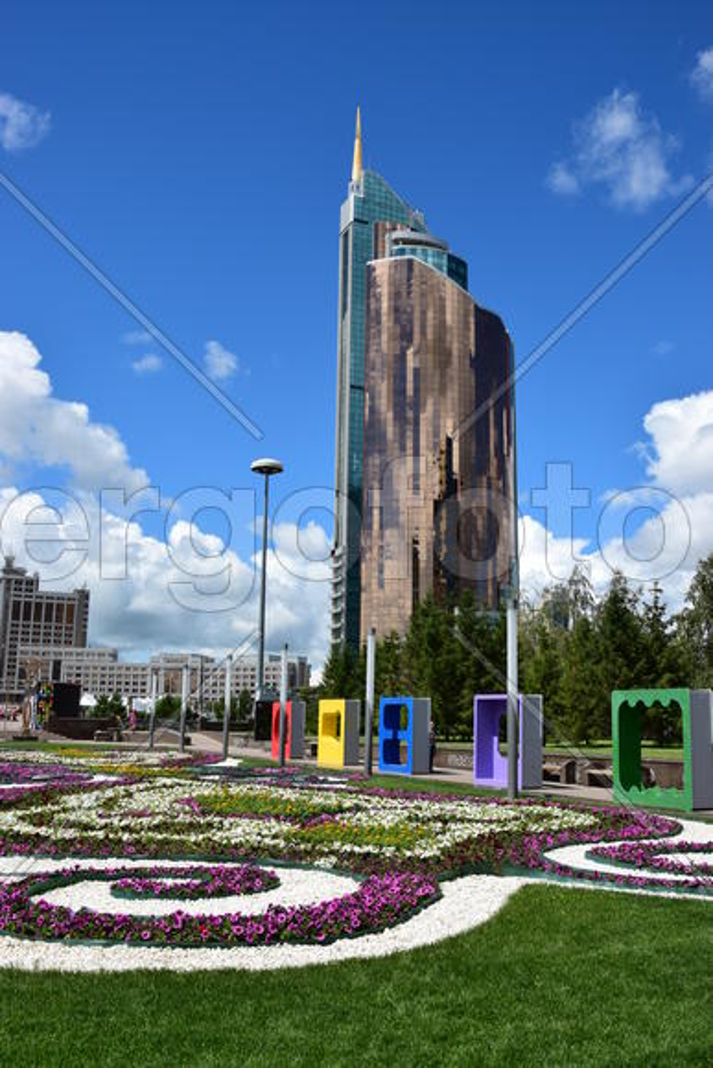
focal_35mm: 32
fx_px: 935
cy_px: 534
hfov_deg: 41.7
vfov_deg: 59.5
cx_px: 356
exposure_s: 1/250
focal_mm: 21
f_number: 9
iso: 100
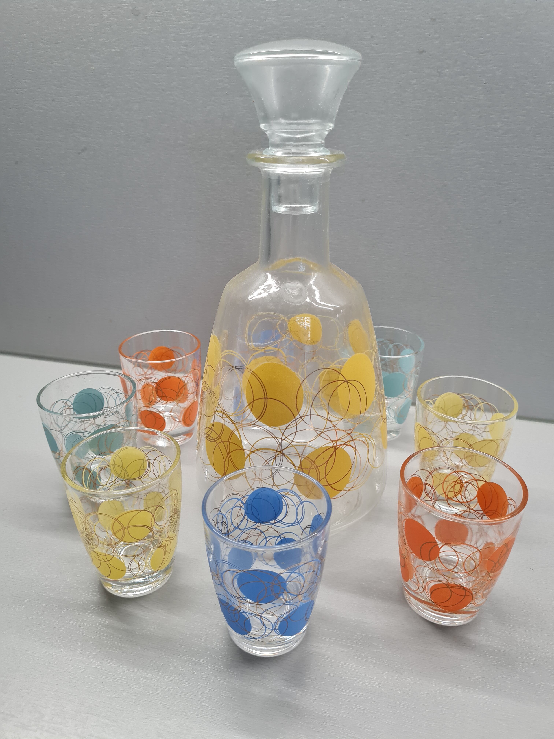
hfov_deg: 53.1
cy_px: 370
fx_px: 555
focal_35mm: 26
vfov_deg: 67.3
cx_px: 277
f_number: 1.8
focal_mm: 5.4
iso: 250
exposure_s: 1/100
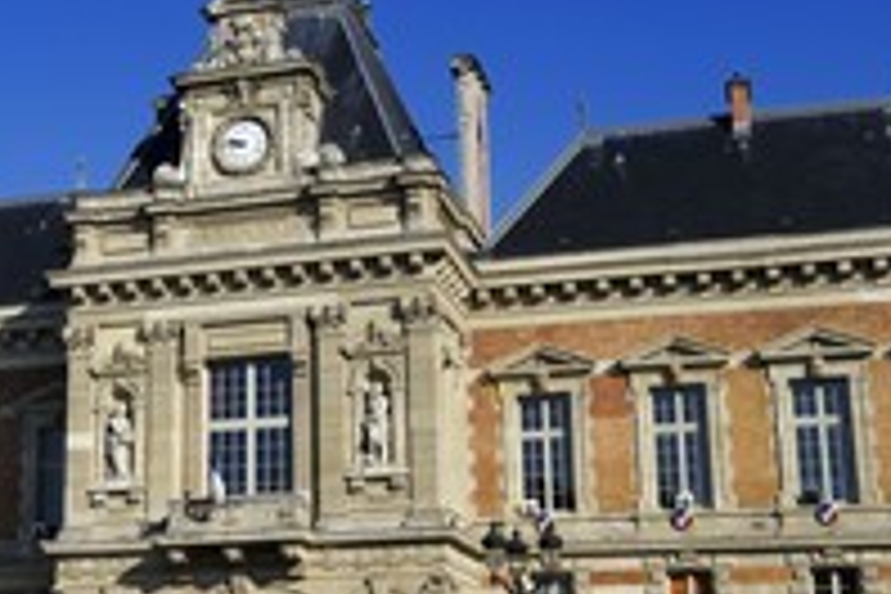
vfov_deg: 20.6
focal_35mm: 66
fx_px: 1633
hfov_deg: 29.9
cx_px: 205
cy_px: 324
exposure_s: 1/160
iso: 200
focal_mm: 31
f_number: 18
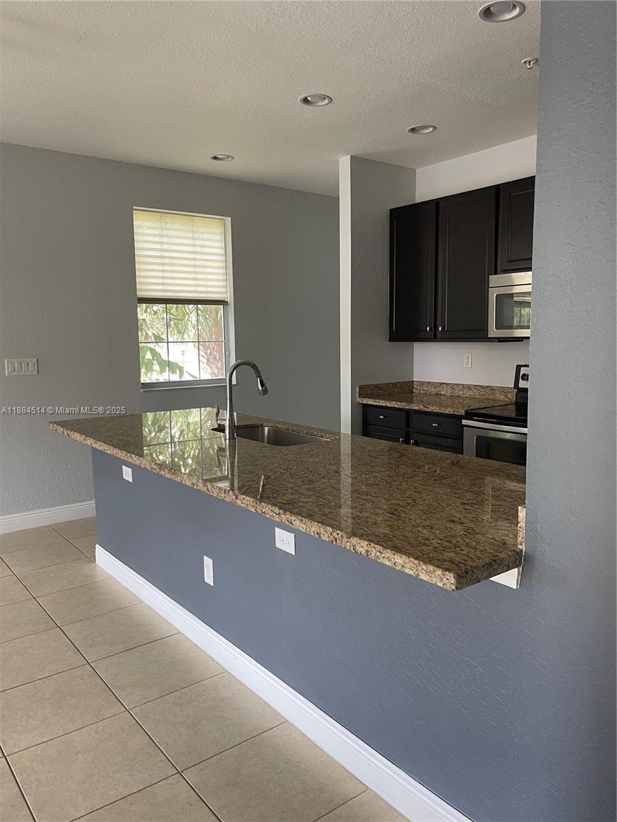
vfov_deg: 69.4
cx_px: 308
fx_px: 594
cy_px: 411
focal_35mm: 25
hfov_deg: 54.9
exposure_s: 1/99
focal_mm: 5.1
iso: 125
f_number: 1.6
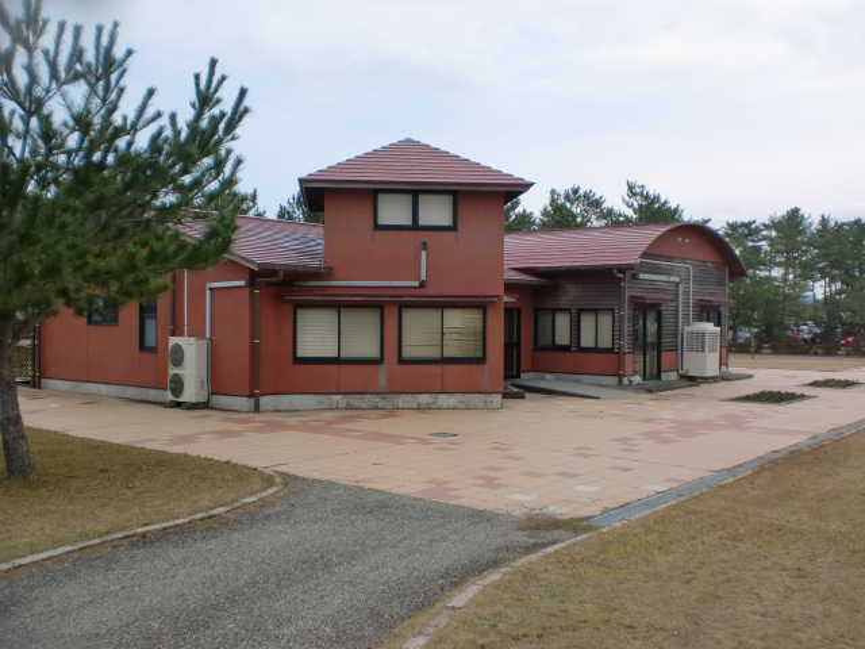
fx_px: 875
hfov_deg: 52.6
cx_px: 432
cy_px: 324
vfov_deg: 40.7
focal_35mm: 35
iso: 64
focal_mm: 6.3
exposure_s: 1/640
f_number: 3.1
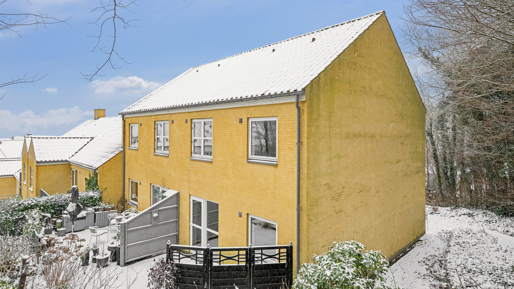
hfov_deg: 83.8
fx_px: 286
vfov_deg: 53.5
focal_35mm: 21
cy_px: 132
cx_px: 257
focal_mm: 20
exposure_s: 1/100
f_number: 8
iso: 1250
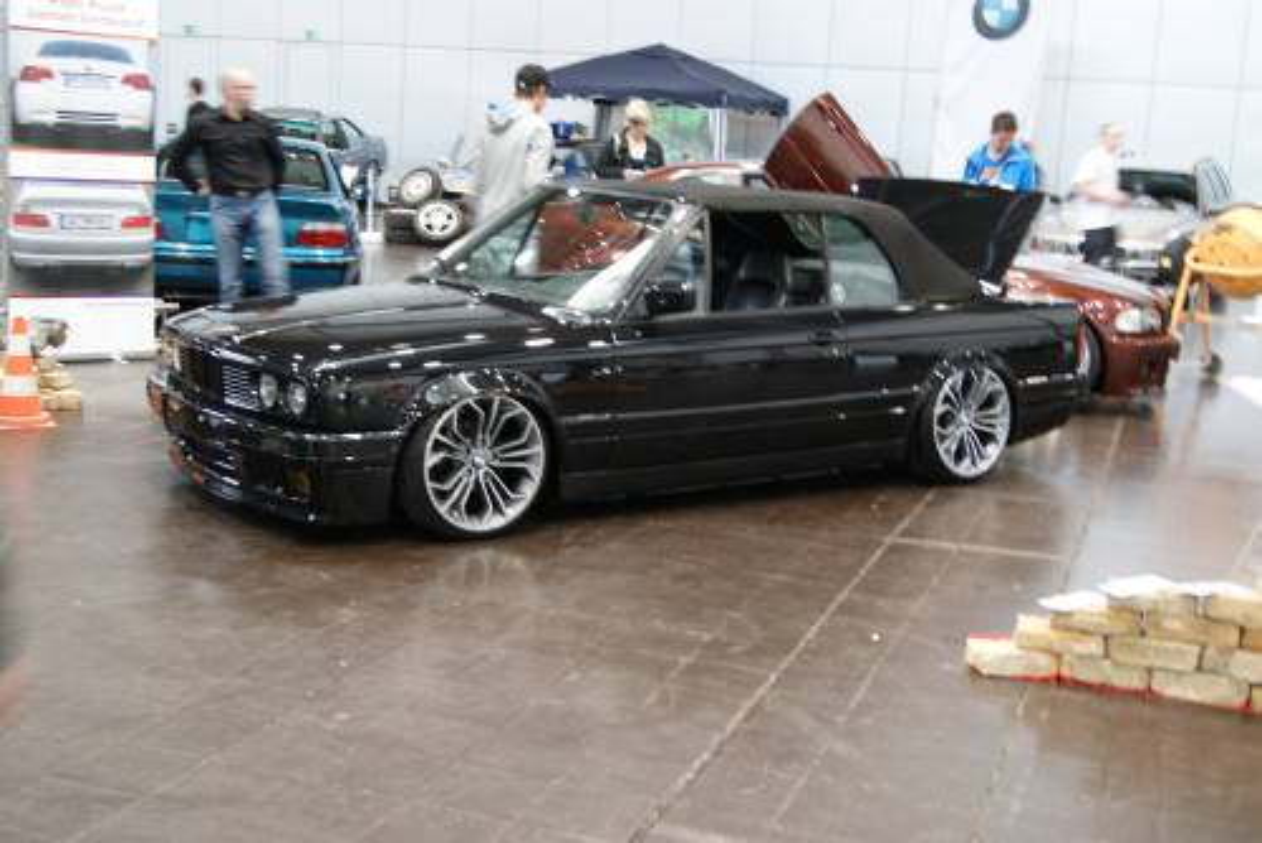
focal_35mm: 45
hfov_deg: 43.6
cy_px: 422
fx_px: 1578
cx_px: 631
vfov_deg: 29.9
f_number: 4.5
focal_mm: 30
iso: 400
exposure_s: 1/6
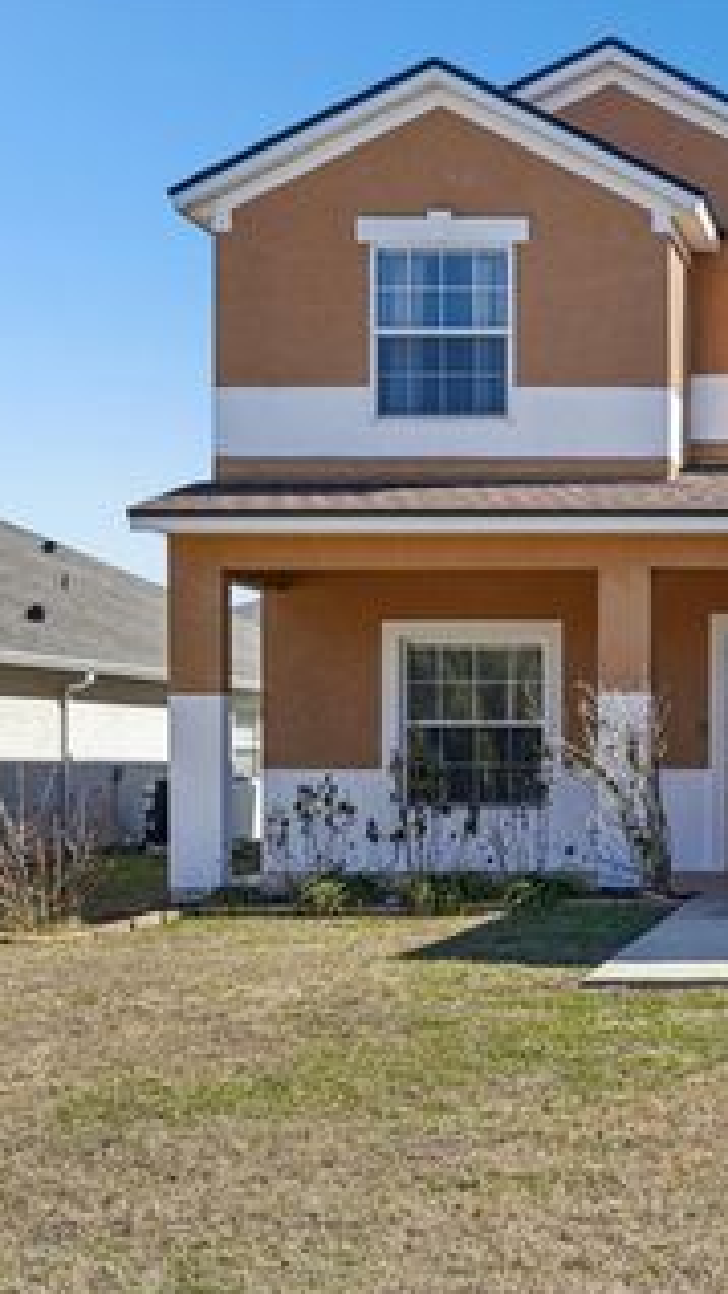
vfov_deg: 40.6
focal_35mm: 51
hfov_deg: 21.0
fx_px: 1749
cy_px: 657
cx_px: 984
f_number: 8
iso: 50
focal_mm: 31
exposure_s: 1/90
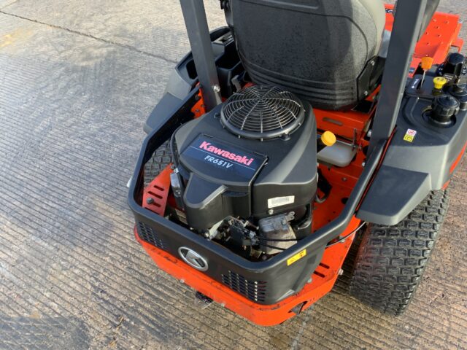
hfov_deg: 61.7
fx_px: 391
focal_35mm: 29
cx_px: 234
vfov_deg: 48.2
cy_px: 175
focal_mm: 3
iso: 20
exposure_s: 1/122
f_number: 1.8
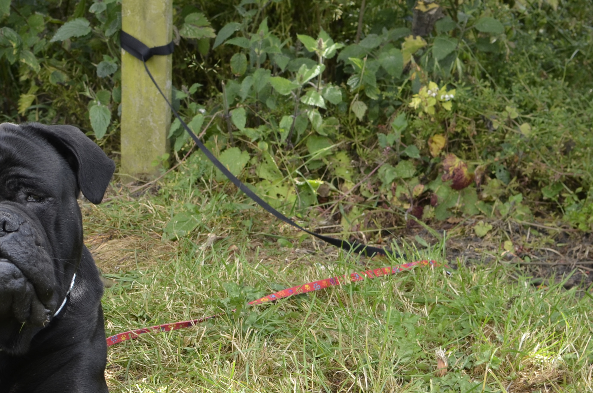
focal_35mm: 111
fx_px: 1825
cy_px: 310
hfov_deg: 17.9
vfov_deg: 12.2
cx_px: -21
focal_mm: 35
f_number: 6.3
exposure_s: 1/200
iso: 200
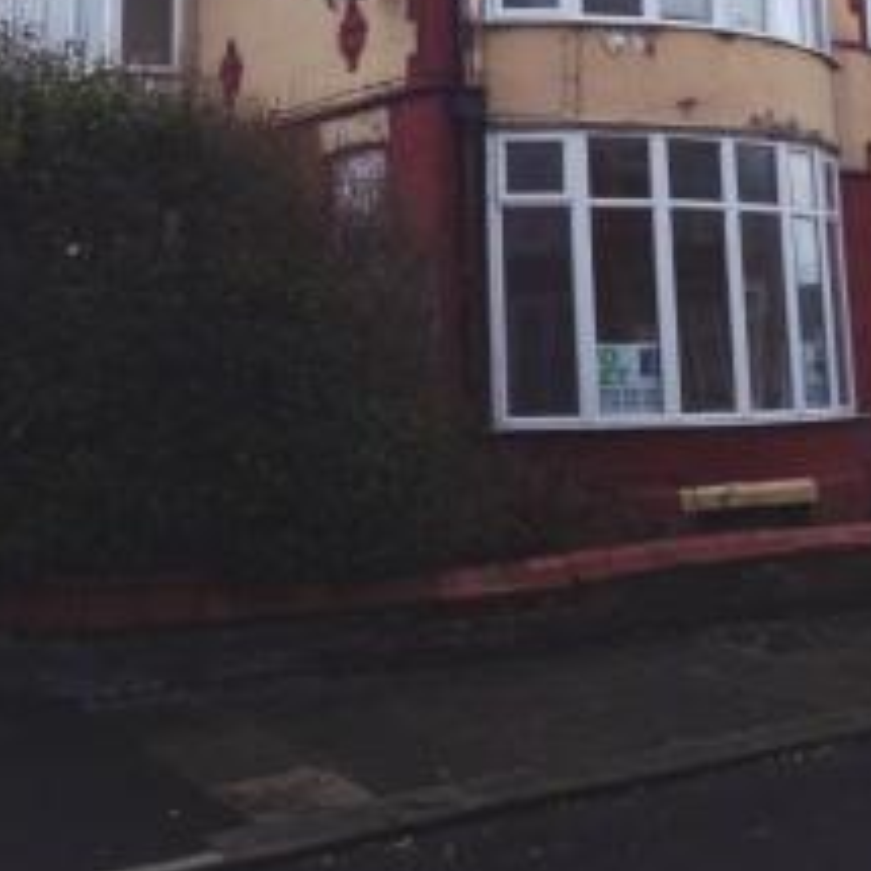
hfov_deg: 27.3
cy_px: 43
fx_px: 1793
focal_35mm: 63
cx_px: 498
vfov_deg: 26.2
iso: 50
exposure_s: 1/511
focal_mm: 4.28
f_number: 2.4
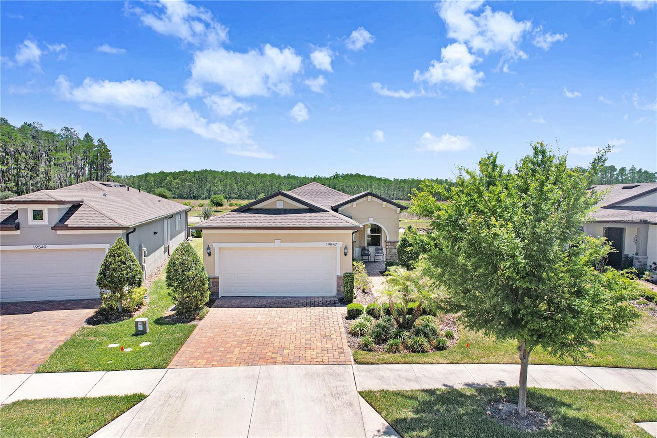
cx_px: 328
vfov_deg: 57.2
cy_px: 219
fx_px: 401
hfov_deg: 78.6
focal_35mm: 22
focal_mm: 8.38
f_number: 2.8
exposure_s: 1/500
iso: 200
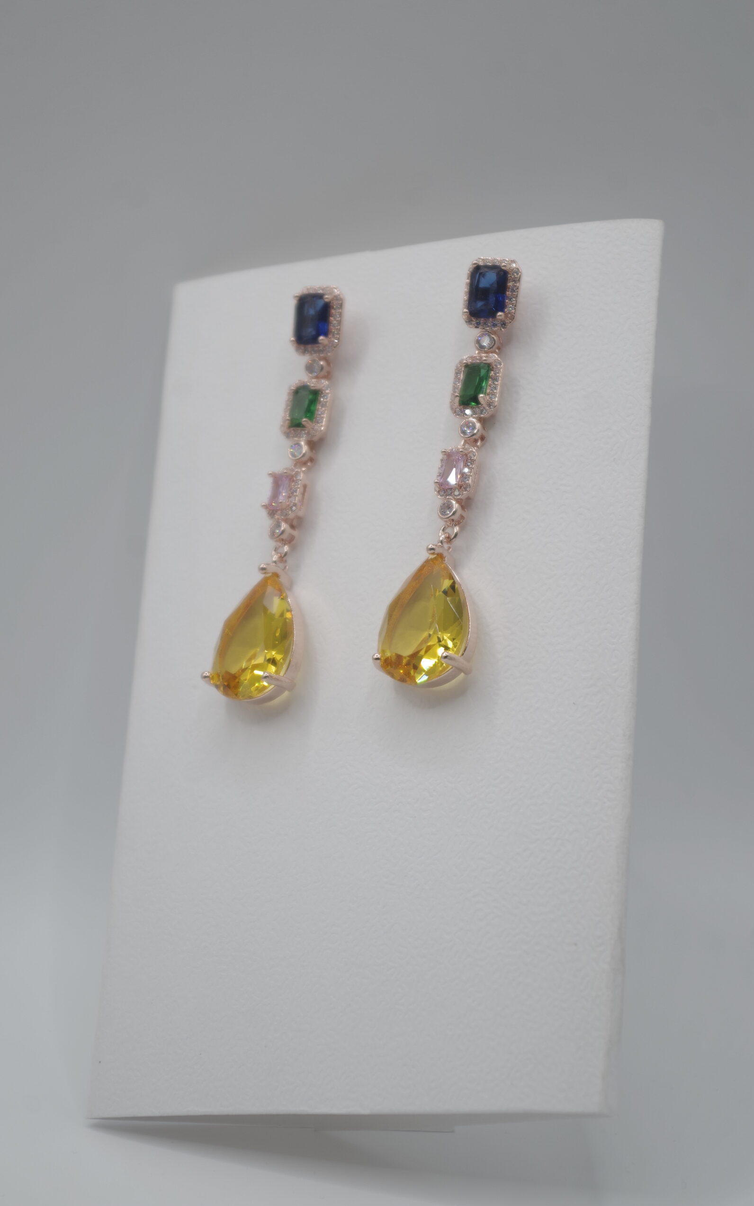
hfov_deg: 15.5
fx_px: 2762
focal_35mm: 84
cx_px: 366
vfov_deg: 24.6
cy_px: 601
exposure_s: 1/50
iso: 100
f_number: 25
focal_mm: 55
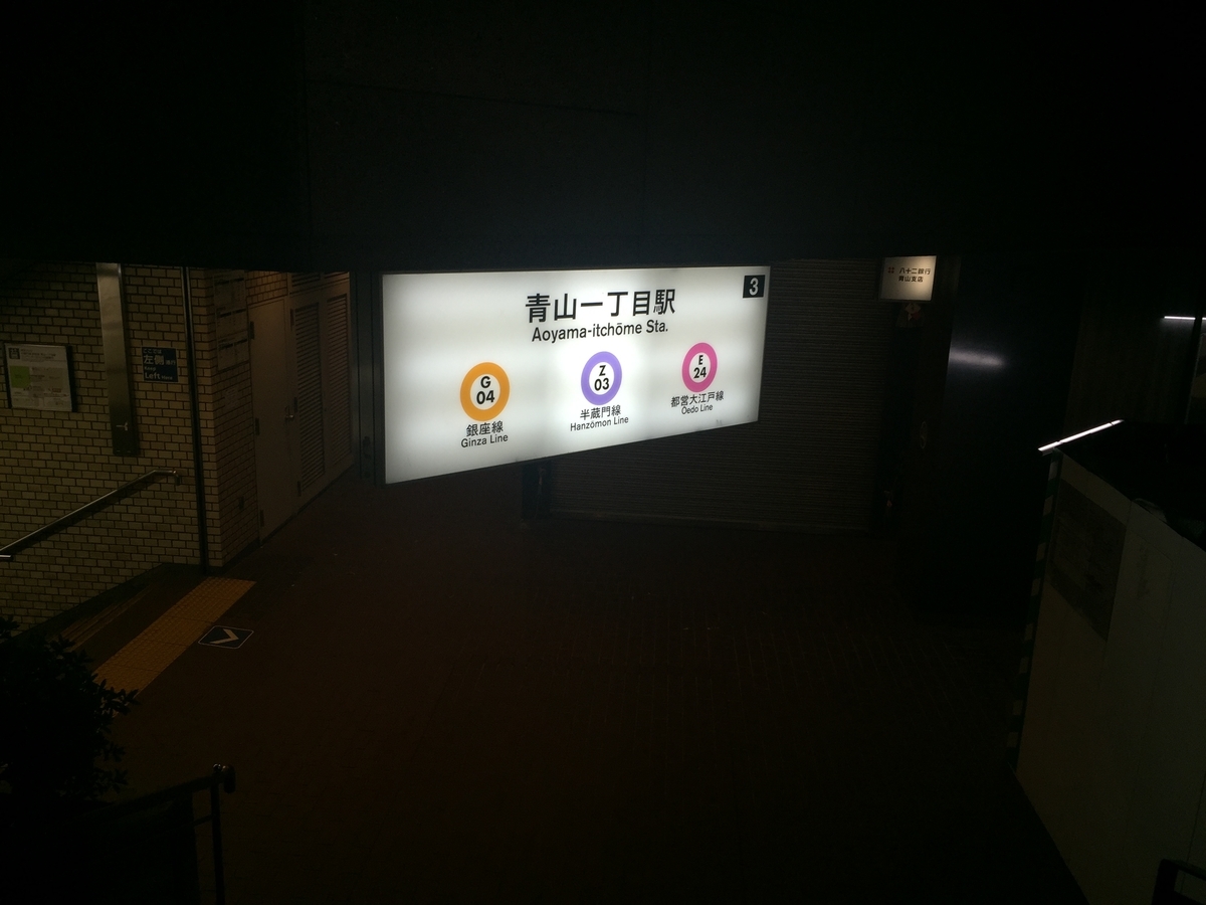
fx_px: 1010
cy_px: 452
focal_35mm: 29
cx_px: 603
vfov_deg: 48.2
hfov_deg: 61.7
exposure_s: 1/124
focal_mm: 4.15
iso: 32
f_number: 2.2
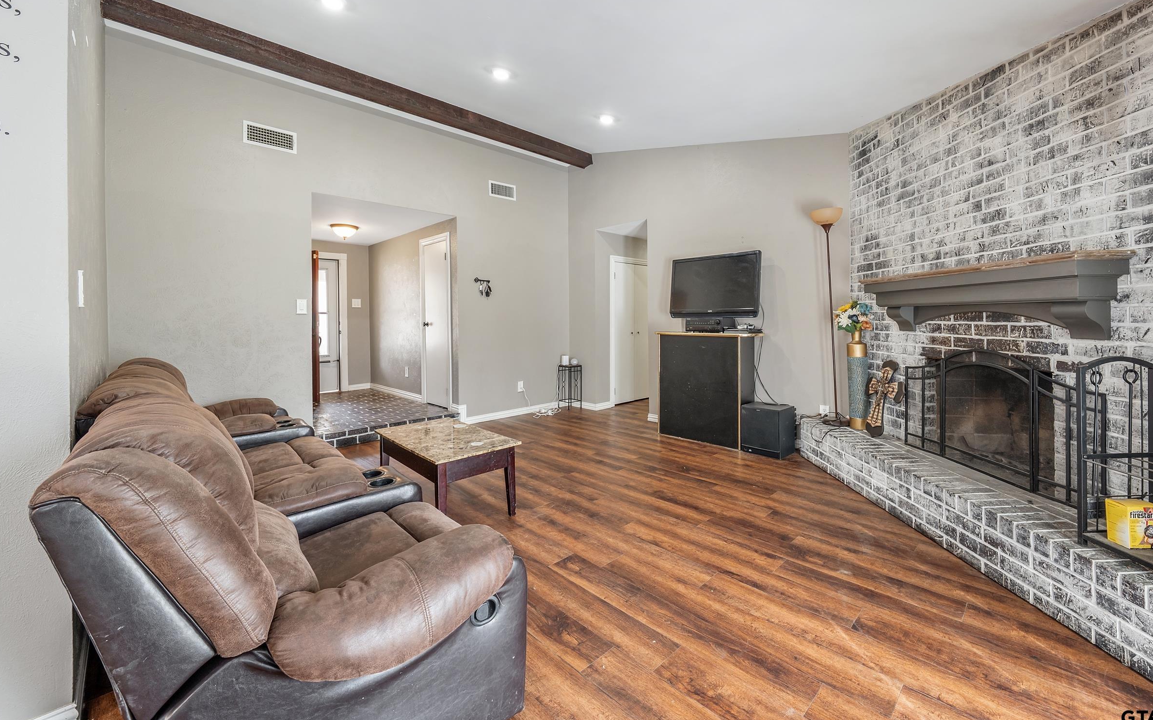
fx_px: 471
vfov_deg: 74.5
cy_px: 321
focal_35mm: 15
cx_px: 593
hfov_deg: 101.4
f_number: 8
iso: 800
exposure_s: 1/4
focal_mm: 14
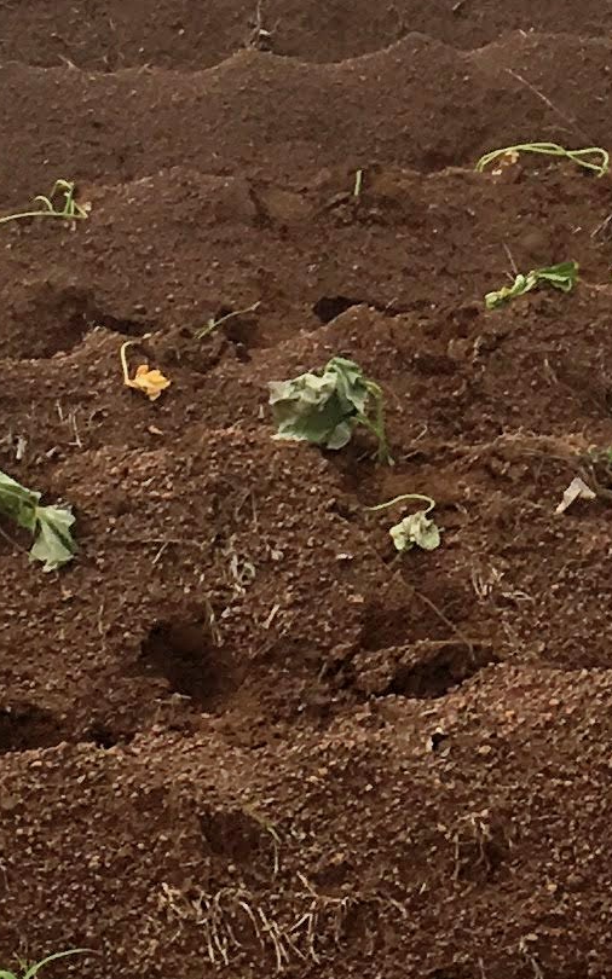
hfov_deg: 8.5
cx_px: 724
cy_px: -76
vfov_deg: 13.4
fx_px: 4084
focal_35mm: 153
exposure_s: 1/905
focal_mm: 4.15
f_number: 2.2
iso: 25
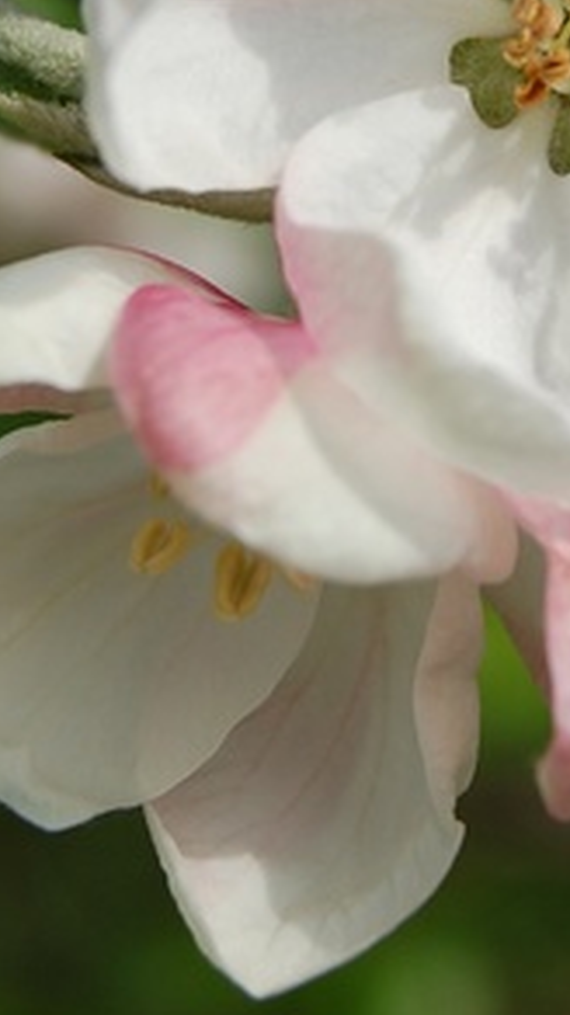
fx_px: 5203
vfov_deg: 11.1
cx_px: 577
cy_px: 106
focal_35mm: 193
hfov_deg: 6.3
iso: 200
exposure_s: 1/640
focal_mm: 45
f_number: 8
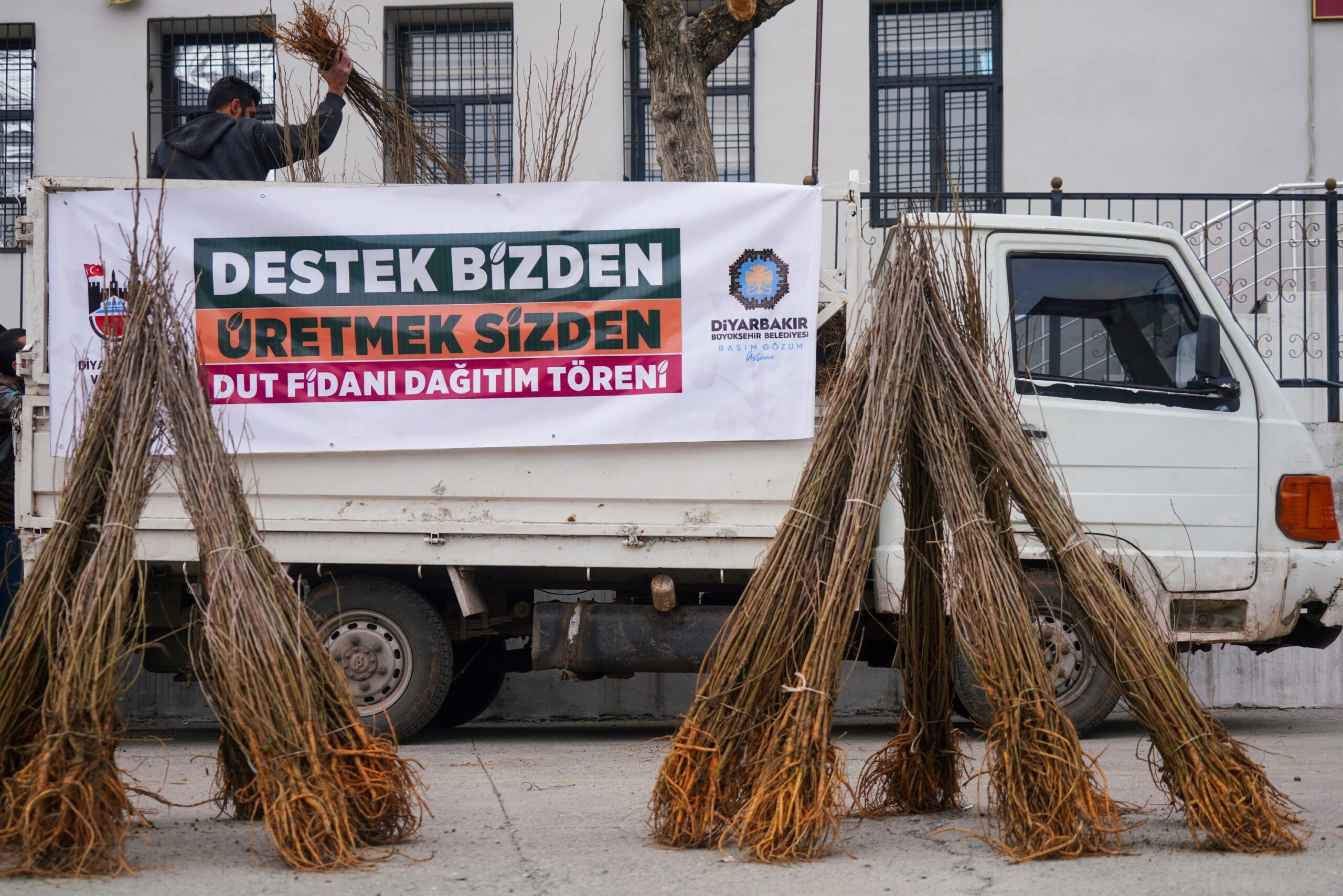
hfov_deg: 36.2
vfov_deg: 24.6
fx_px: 2052
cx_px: 672
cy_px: 448
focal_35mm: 55
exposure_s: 1/500
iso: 200
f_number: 5.6
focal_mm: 55
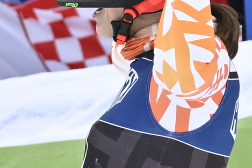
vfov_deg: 2.7
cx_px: -19
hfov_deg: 4.0
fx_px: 3585
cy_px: -38
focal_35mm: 512
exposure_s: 1/2500
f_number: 4
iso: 1000
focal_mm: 200
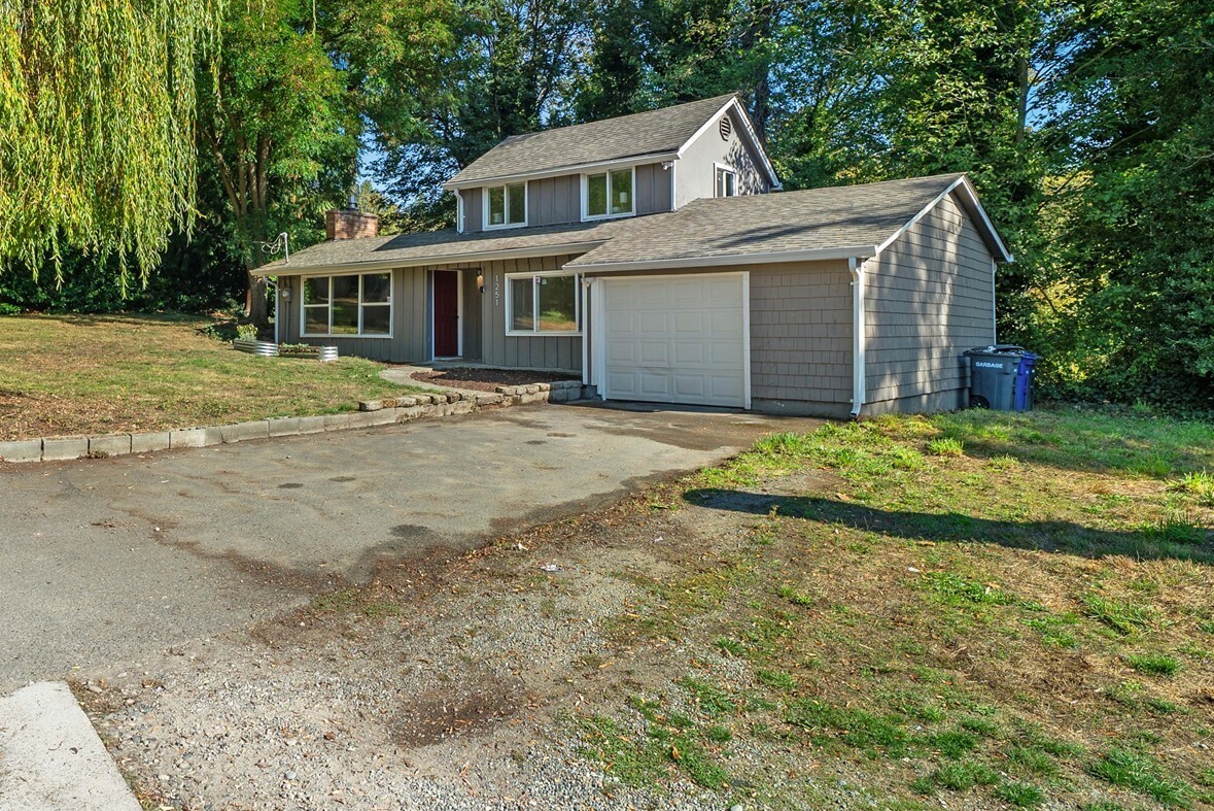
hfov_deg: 74.1
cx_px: 420
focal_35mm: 23
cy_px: 387
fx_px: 776
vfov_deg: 55.1
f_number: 7.1
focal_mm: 16
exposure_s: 1/100
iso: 80
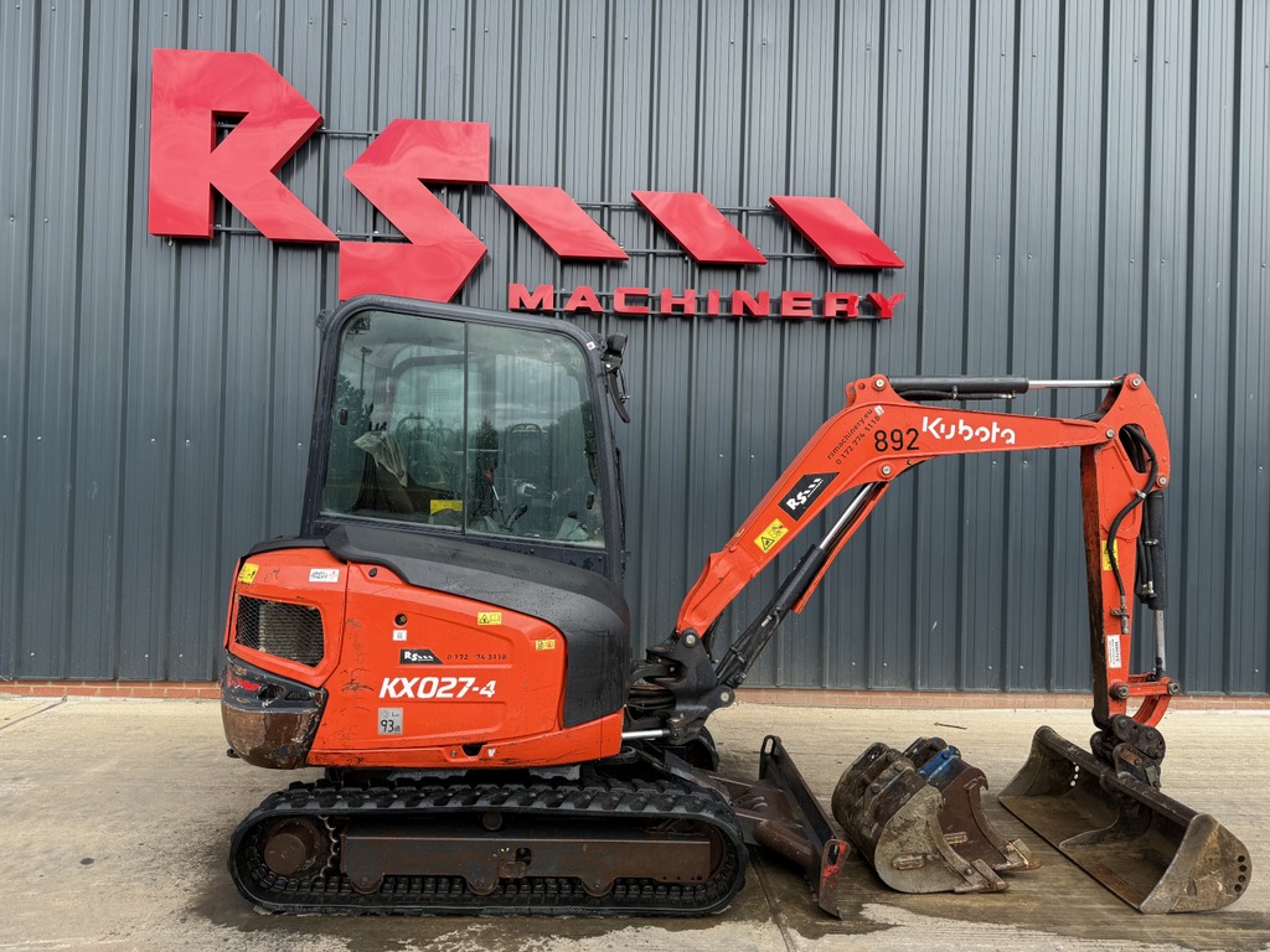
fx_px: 881
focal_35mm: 24
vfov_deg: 56.8
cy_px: 476
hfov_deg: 71.6
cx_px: 635
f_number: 1.78
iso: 80
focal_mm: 6.76
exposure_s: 1/1493
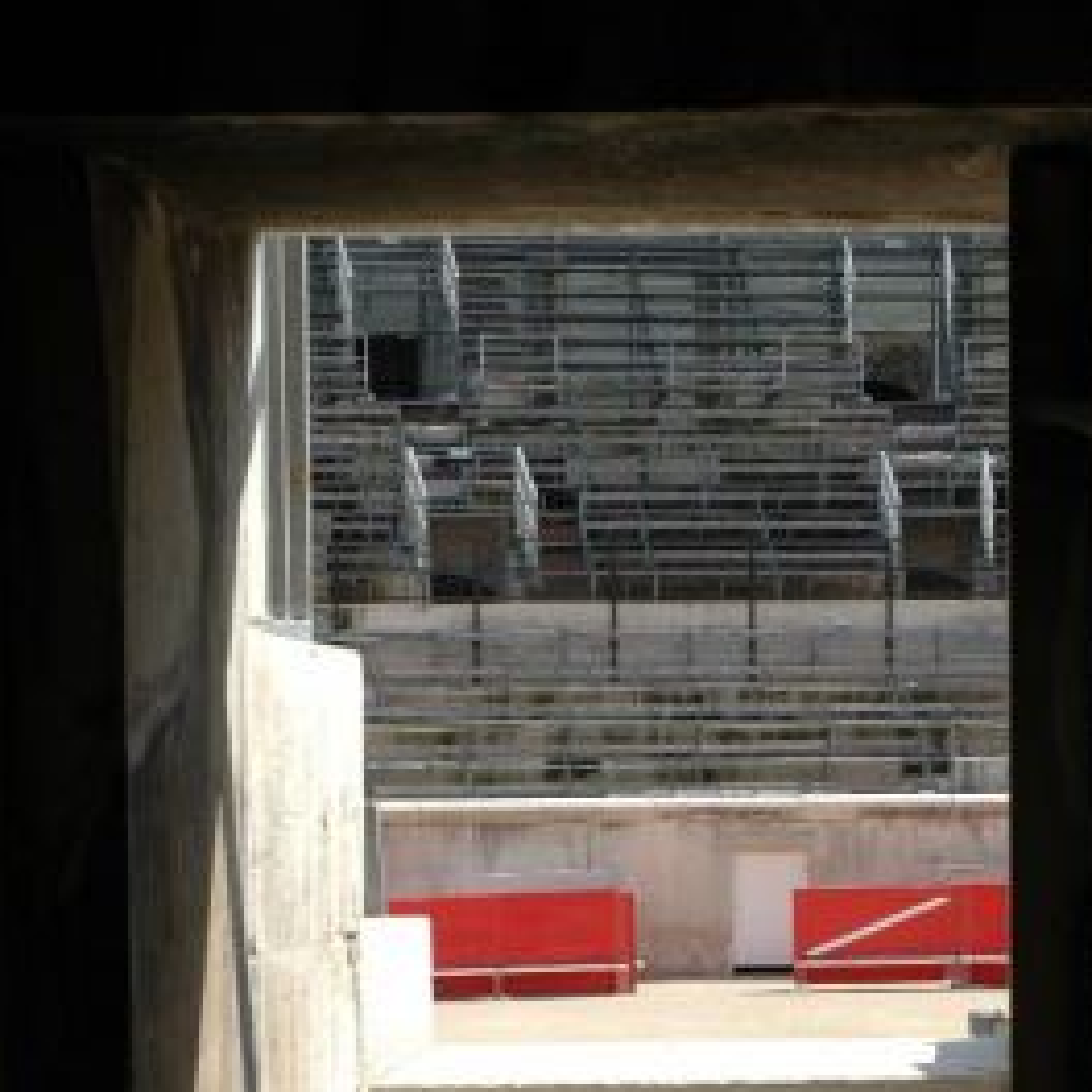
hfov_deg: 16.4
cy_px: 881
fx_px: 3783
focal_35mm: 106
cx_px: 614
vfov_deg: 16.3
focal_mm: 44
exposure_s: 1/250
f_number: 8
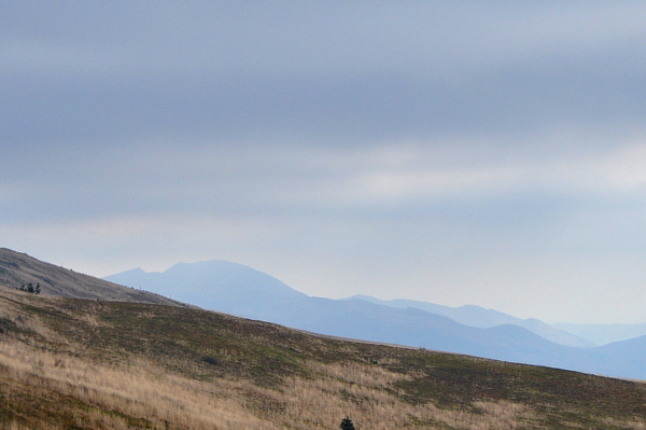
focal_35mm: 225
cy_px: 394
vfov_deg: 6.1
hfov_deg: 9.2
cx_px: 280
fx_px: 4034
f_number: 7.1
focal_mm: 75
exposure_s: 1/800
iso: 400
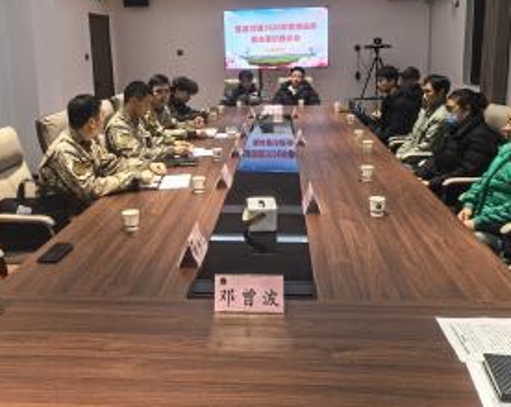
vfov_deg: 42.7
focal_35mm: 34
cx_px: 239
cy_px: 137
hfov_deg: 52.9
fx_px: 513
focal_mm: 8.5
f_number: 4
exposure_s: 1/50
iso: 250
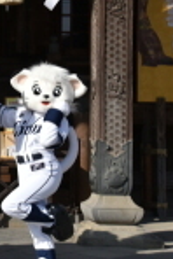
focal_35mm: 124
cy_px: 100
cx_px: -168
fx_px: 892
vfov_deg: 16.5
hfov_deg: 10.3
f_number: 8
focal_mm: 46
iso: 1000
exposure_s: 1/2500
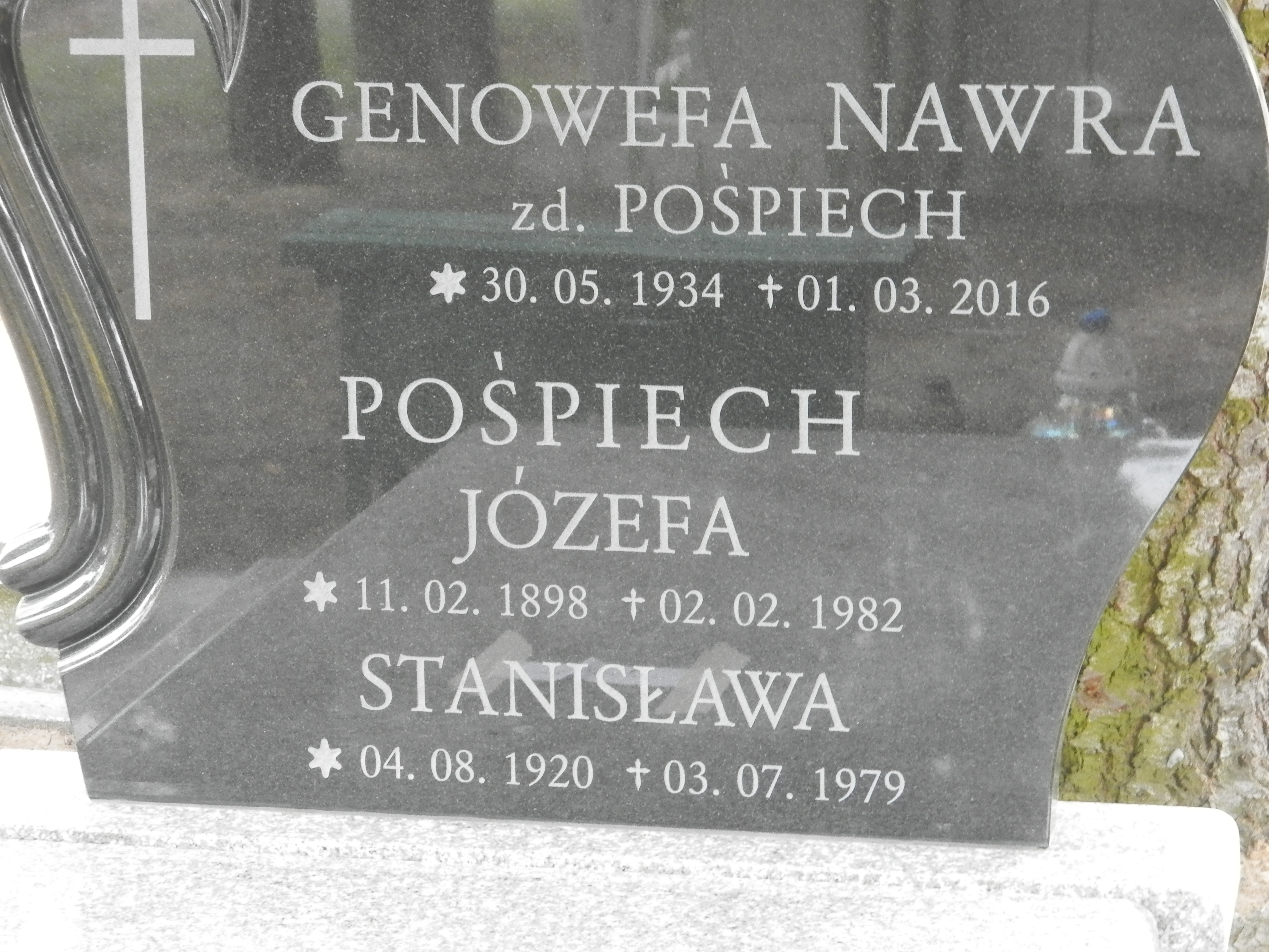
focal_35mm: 106
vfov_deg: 14.0
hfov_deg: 18.5
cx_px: 634
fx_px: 3886
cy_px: 476
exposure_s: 1/15
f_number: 4.5
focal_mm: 19
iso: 400
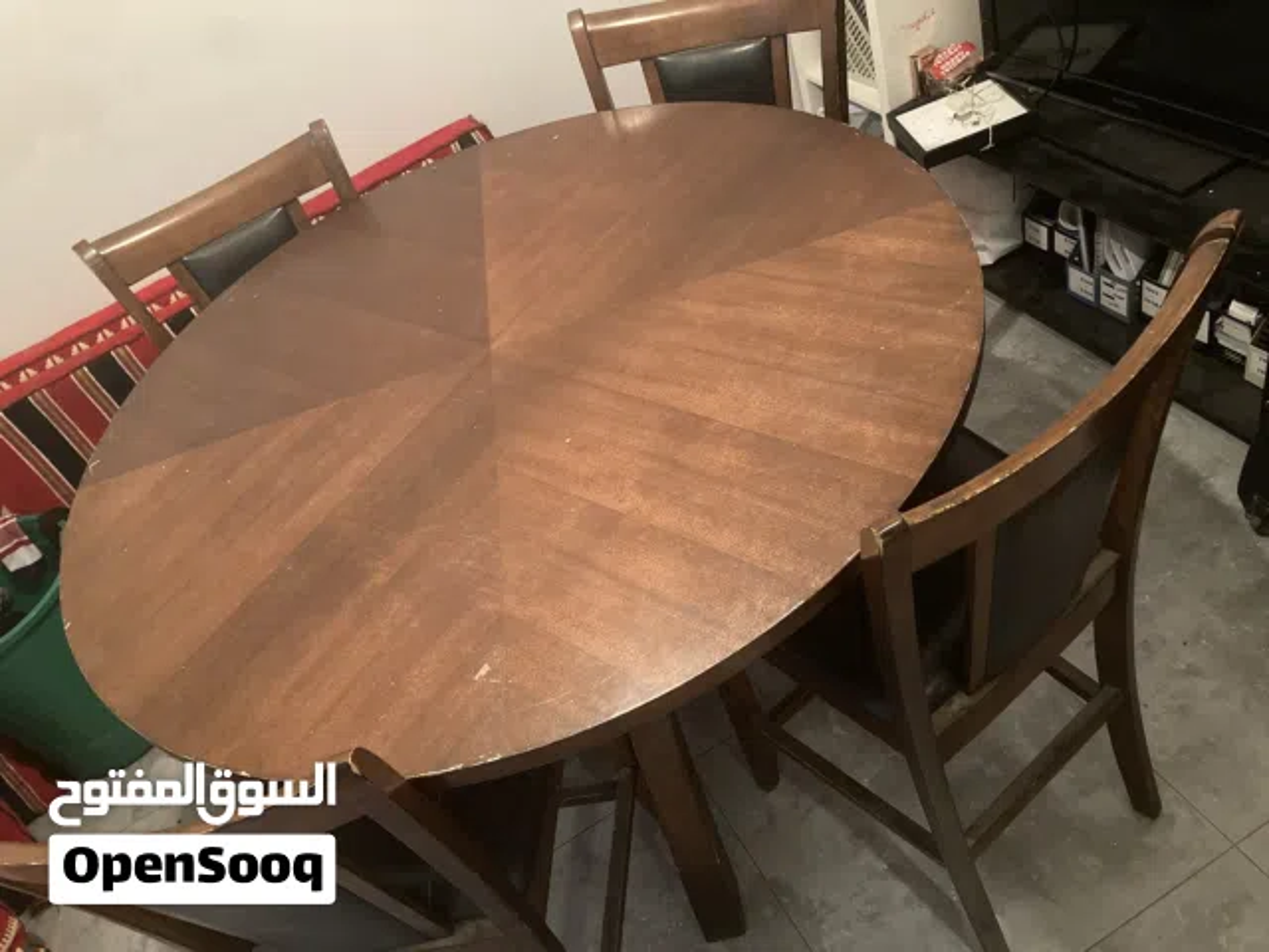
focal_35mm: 28
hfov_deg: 63.4
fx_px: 1026
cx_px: 634
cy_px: 476
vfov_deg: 49.7
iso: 640
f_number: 1.8
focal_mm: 3.99
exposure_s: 1/25
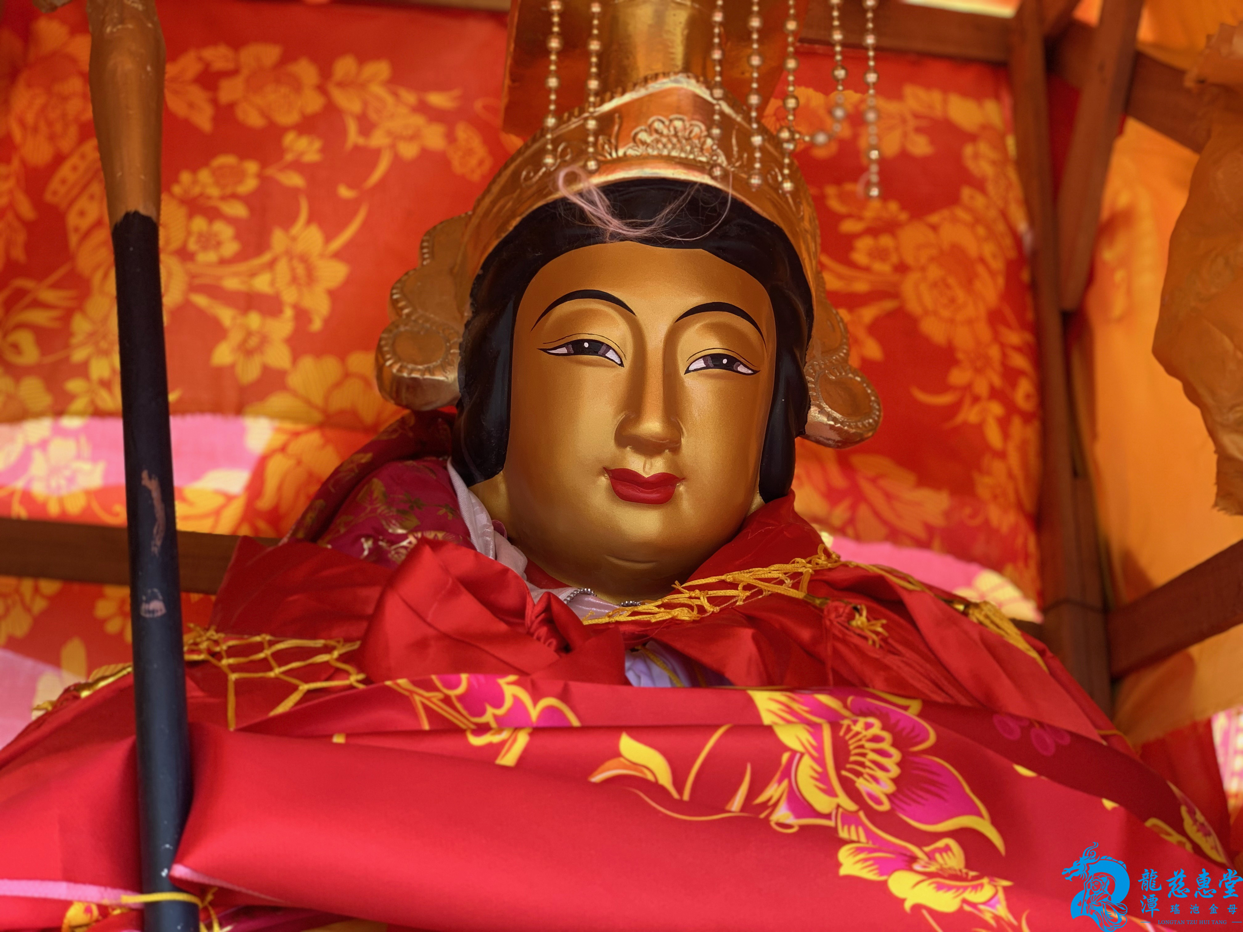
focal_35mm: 52
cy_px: 466
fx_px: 1867
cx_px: 622
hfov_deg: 36.8
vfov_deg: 28.0
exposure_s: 1/122
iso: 25
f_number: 2.4
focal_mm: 6
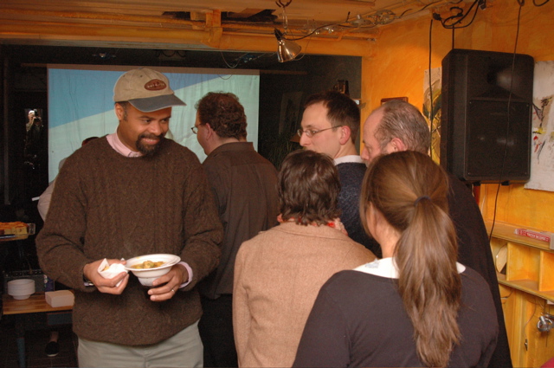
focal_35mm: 42
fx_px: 646
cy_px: 184
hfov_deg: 46.5
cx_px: 277
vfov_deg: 31.8
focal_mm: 28
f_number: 5
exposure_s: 1/40
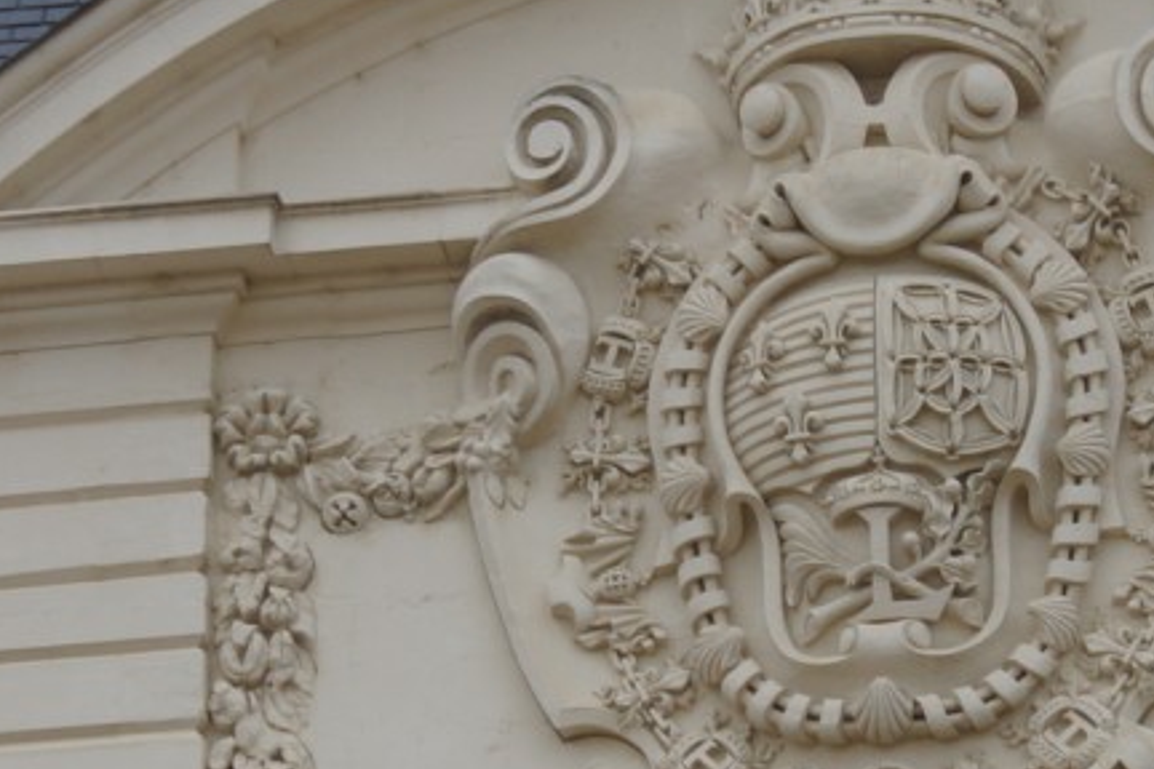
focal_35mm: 249
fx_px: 7981
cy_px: 622
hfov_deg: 8.3
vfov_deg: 5.5
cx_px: 874
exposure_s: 1/320
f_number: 8
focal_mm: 50
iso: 100
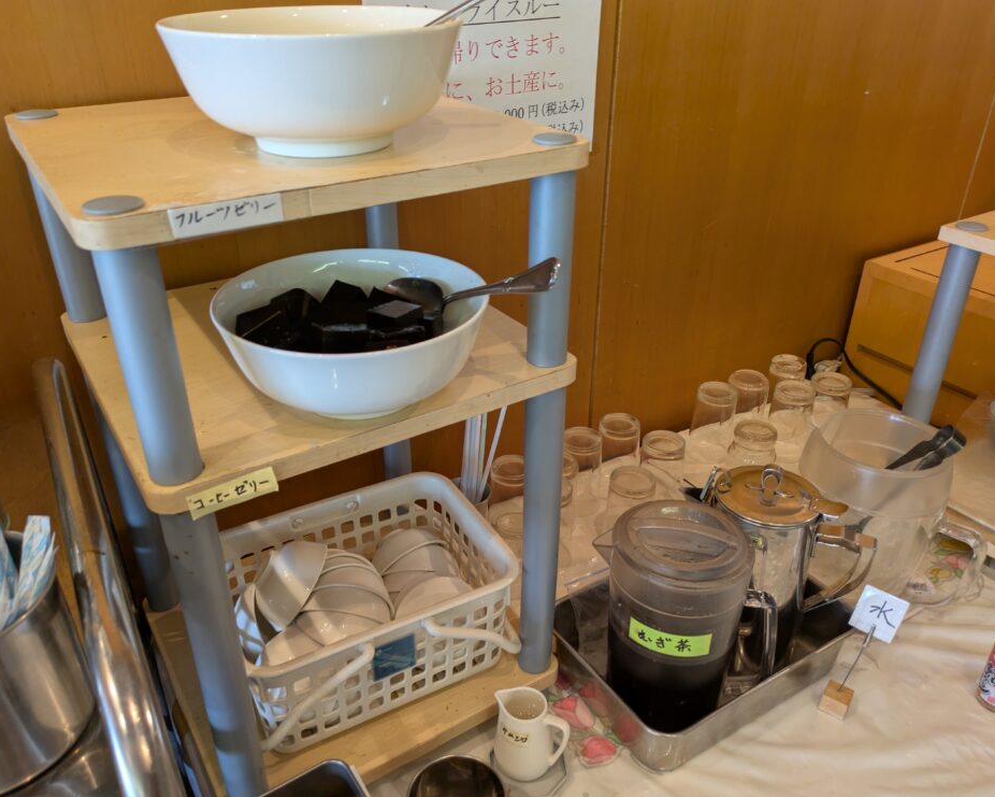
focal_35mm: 27
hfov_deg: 64.0
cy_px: 396
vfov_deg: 53.2
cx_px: 476
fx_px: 795
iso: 249
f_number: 1.89
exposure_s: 1/50
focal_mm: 5.43
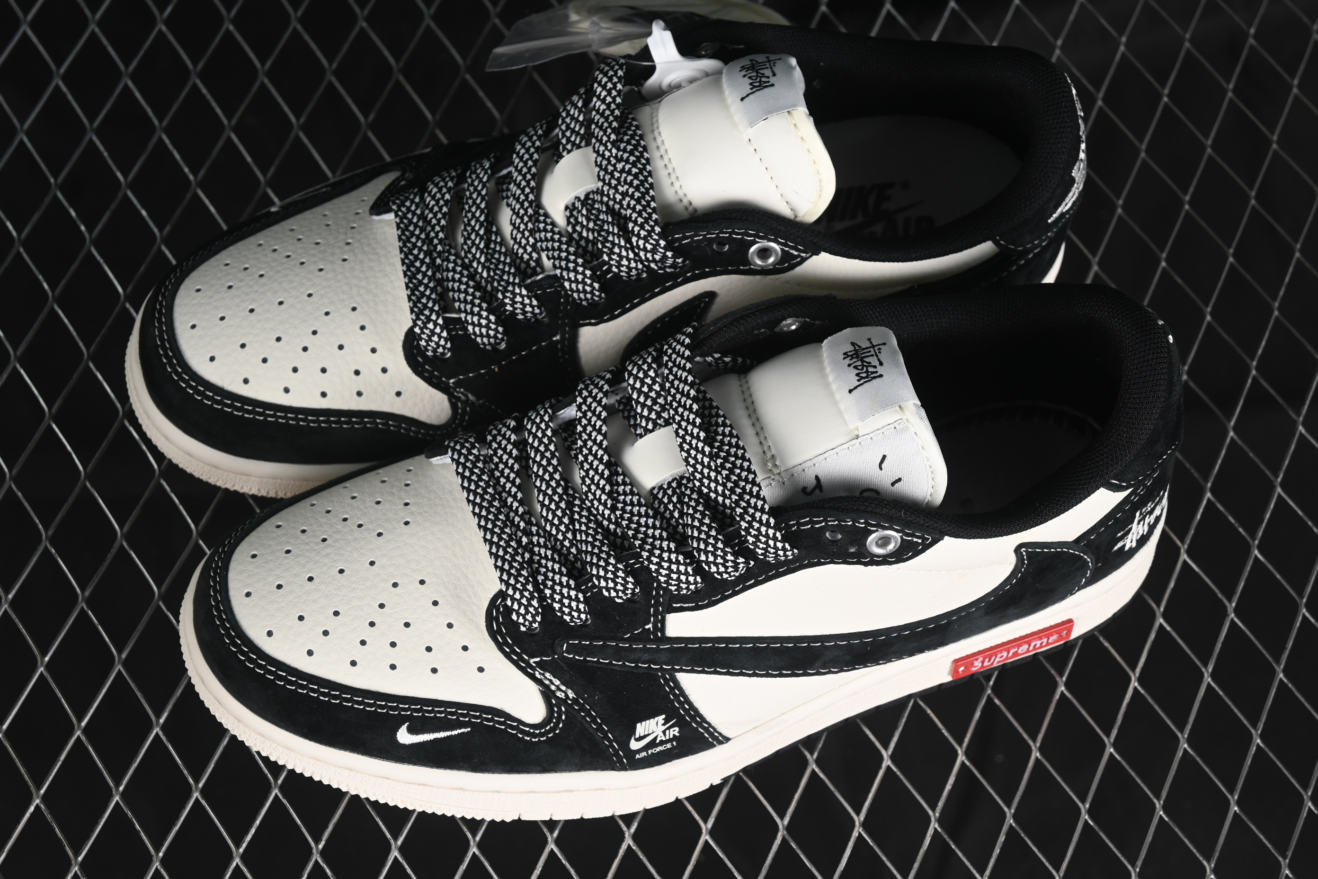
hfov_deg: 27.0
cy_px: 440
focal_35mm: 75
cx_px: 659
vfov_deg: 18.2
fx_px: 2746
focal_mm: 50
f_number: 6.3
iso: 160
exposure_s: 1/60
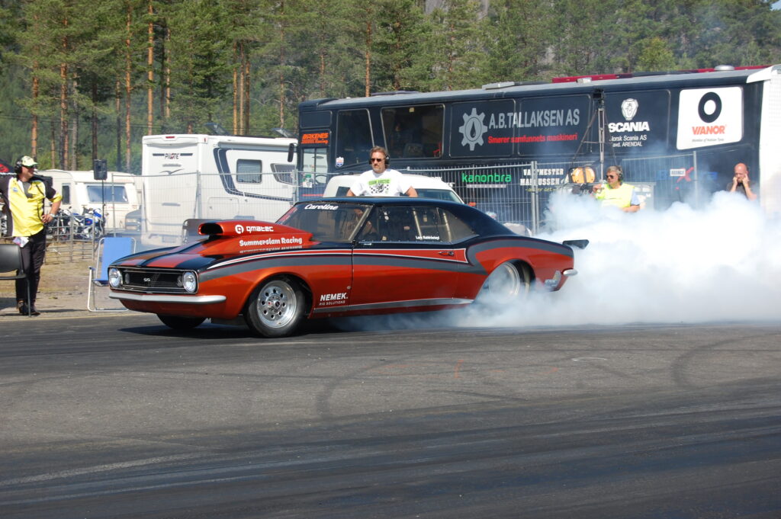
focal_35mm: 82
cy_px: 260
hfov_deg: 24.6
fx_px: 1788
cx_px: 390
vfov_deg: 16.5
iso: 200
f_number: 10
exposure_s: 1/320
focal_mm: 55
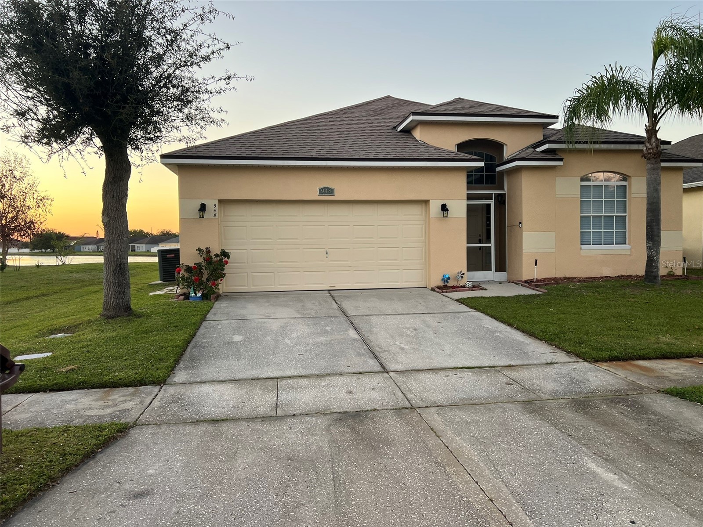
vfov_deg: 53.1
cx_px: 352
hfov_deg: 67.3
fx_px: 528
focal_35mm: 26
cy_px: 264
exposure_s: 1/121
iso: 80
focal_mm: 5.7
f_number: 1.5
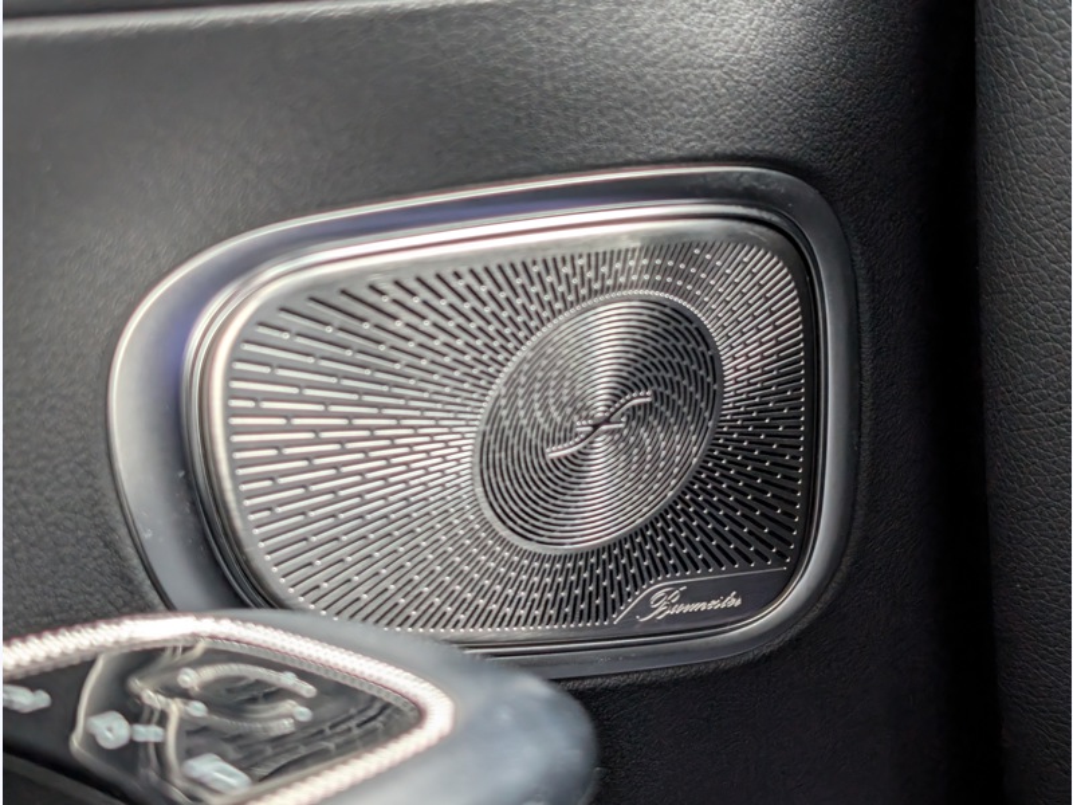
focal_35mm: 49
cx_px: 536
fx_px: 1519
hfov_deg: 38.9
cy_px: 402
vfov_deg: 29.7
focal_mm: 6.9
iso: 142
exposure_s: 1/44.7
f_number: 1.68
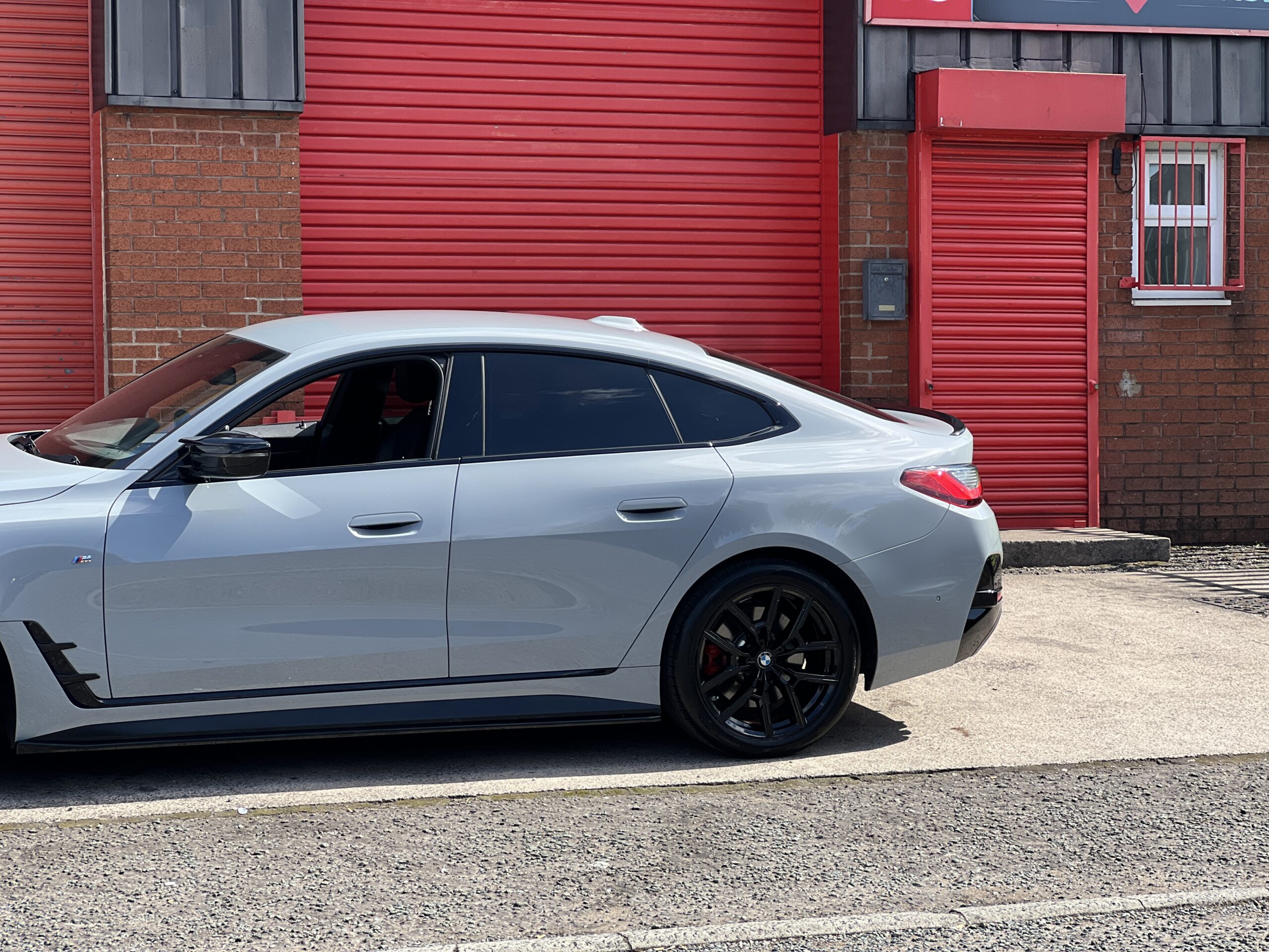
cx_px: 634
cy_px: 476
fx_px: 2823
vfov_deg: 19.1
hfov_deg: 25.3
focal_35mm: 77
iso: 32
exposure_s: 1/347
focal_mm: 9
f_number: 2.8
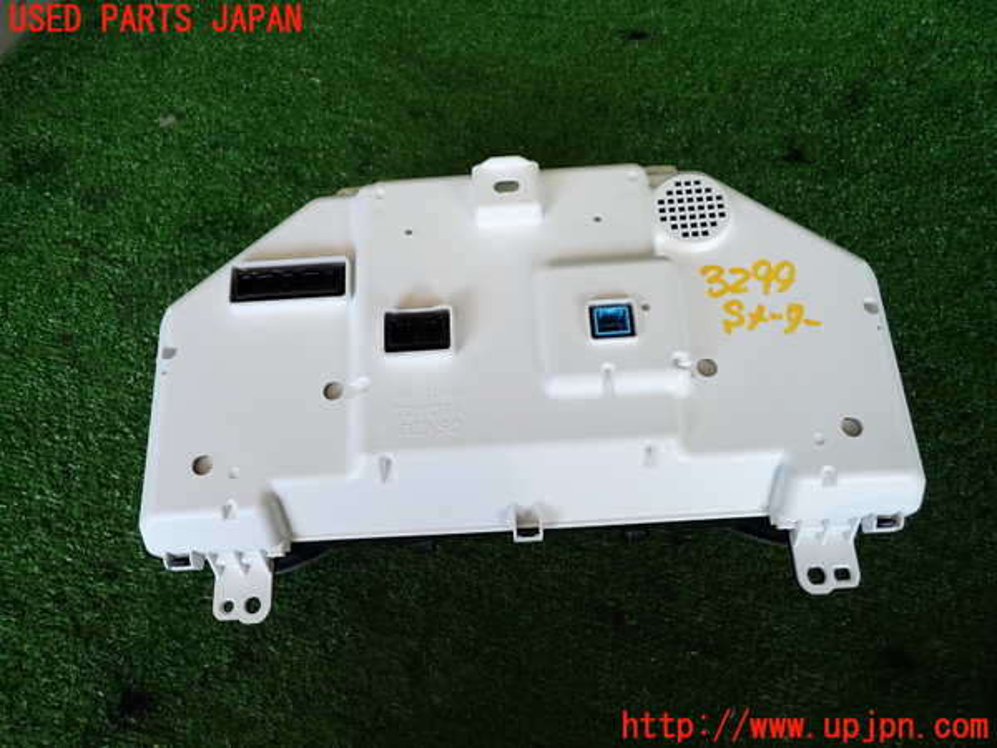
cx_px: 498
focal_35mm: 25
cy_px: 374
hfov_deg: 69.4
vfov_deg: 54.9
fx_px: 720
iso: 100
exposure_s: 1/160
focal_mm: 4.5
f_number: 2
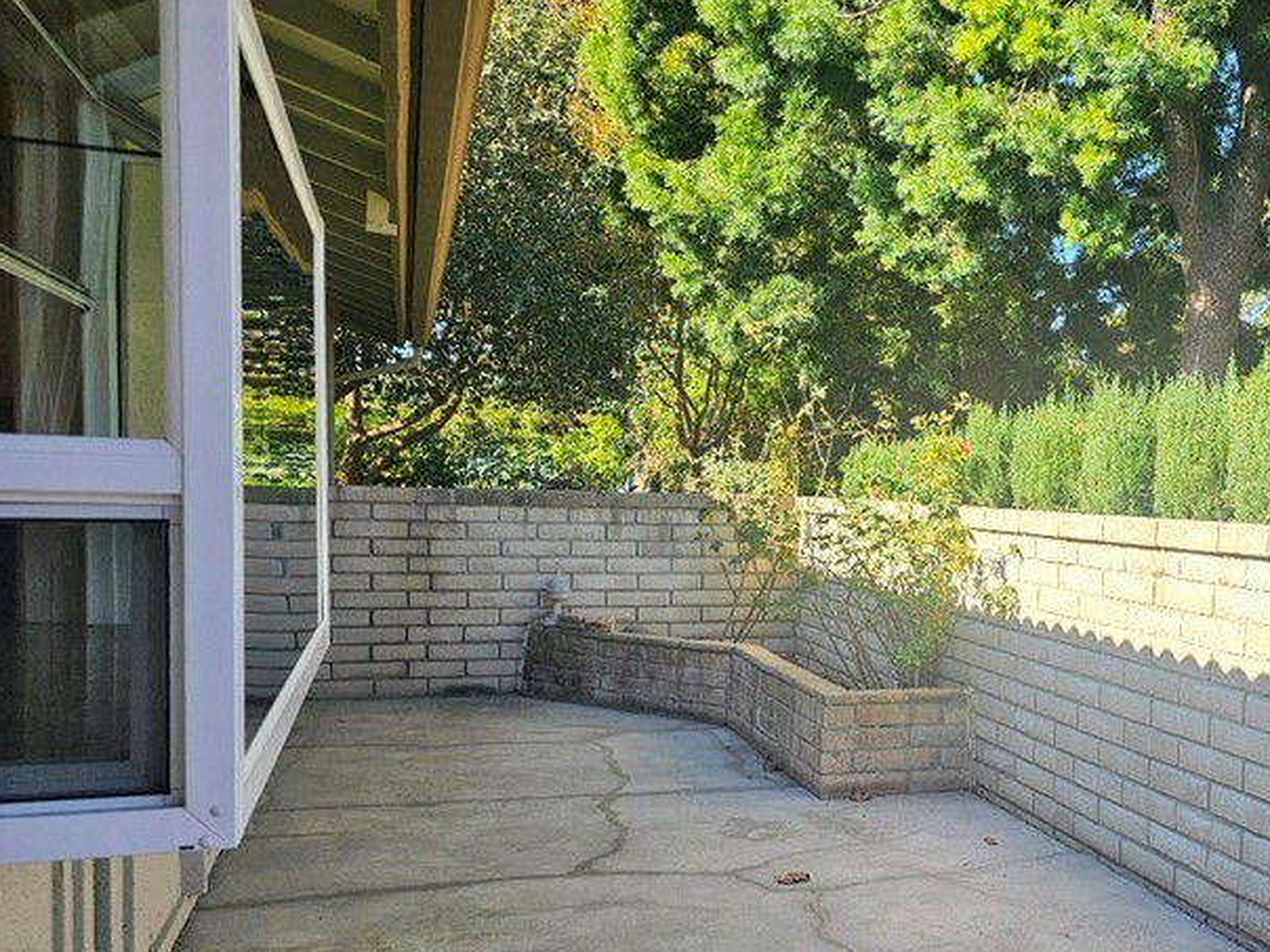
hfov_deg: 45.3
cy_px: 534
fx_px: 1431
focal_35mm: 39
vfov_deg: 36.8
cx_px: 1024
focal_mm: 6.3
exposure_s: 1/286
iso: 10
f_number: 1.7
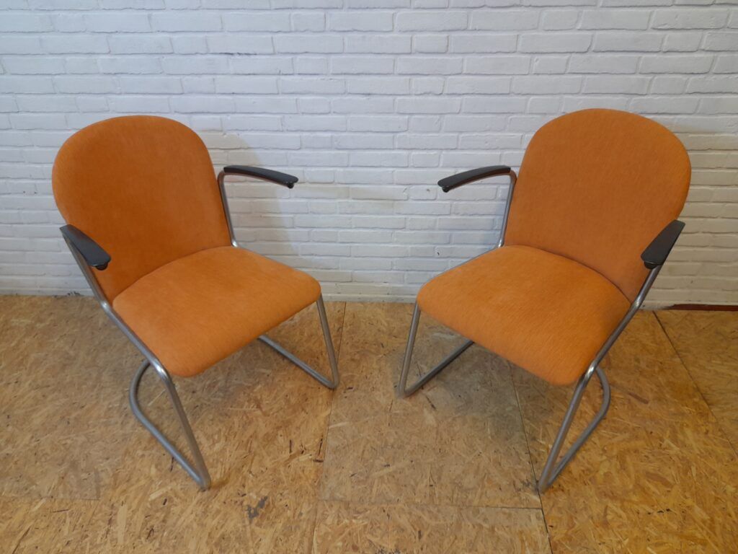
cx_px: 369
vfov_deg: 54.9
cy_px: 277
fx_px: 533
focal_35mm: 25
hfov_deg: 69.4
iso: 125
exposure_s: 1/50
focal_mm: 4.6
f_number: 2
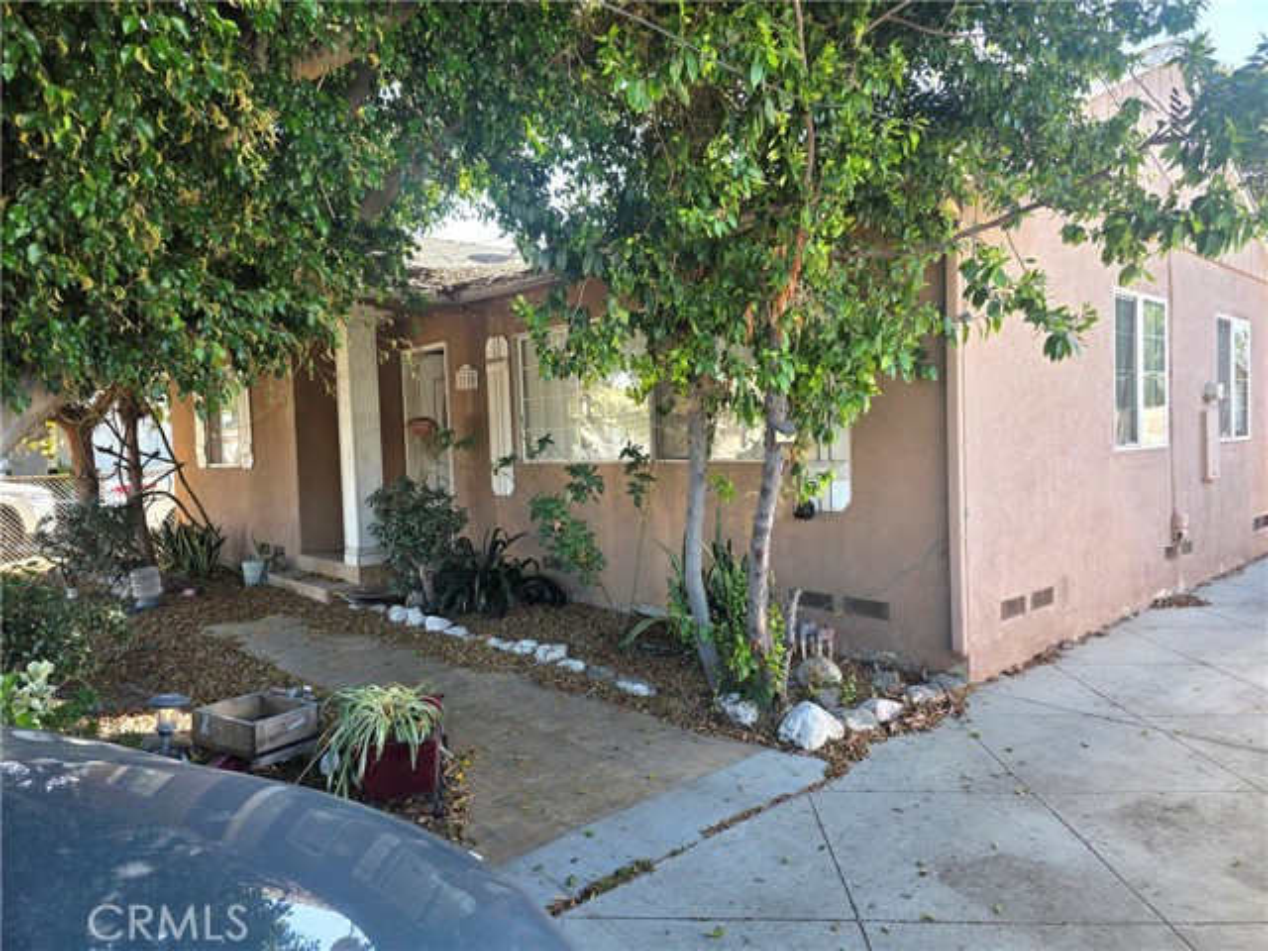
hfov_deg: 73.9
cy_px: 476
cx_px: 634
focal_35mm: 23
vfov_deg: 58.9
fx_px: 843
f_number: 1.7
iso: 40
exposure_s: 1/182
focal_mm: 6.3
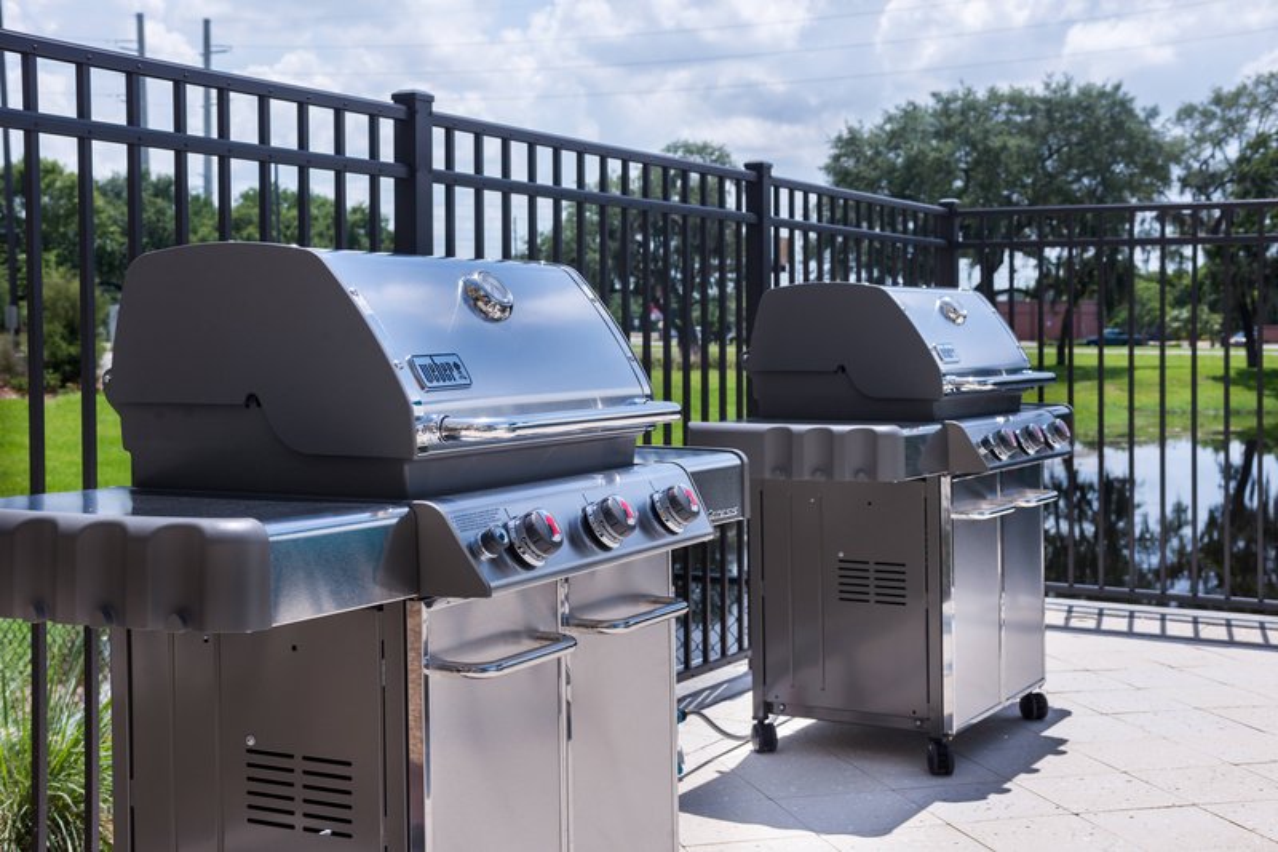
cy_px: 426
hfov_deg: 39.6
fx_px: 1775
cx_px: 639
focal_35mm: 50
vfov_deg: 27.0
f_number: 10
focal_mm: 50
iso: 100
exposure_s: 1/800
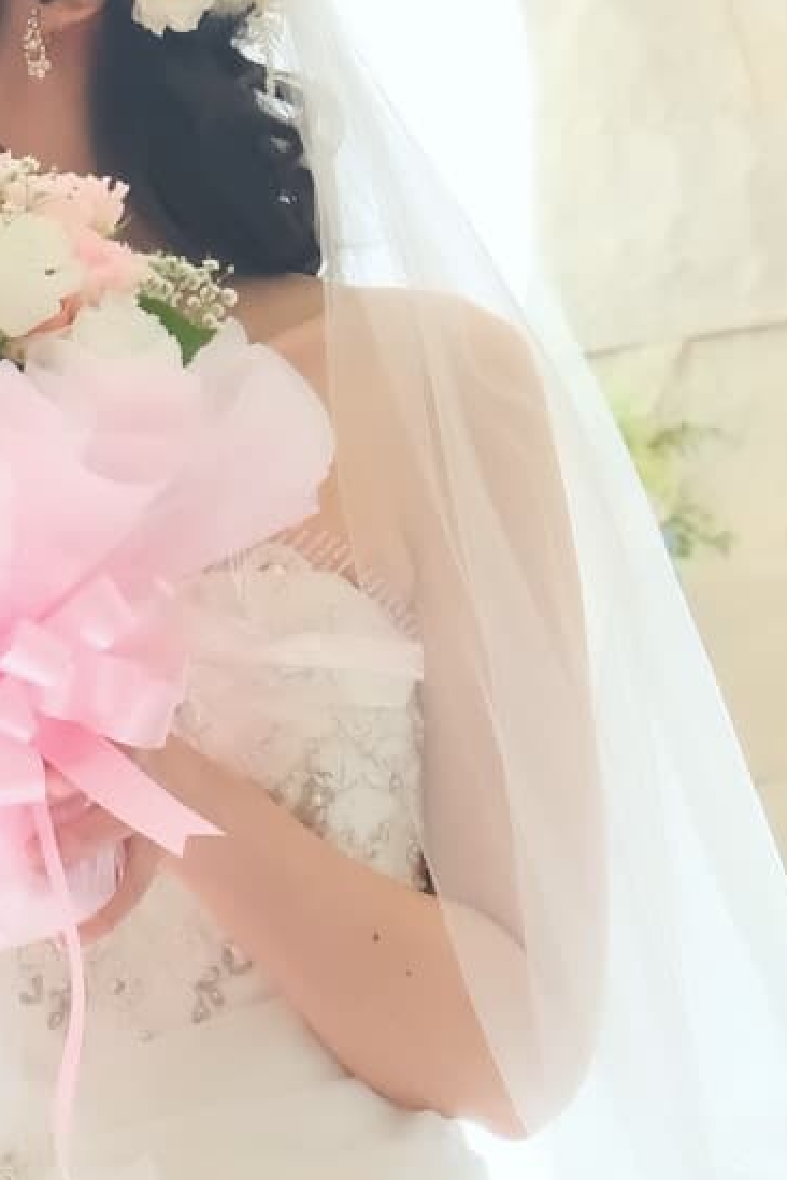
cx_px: -464
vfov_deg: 11.7
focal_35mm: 175
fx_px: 5738
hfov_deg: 7.7
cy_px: 84
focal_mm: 32
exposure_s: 1/125
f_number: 5
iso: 1600
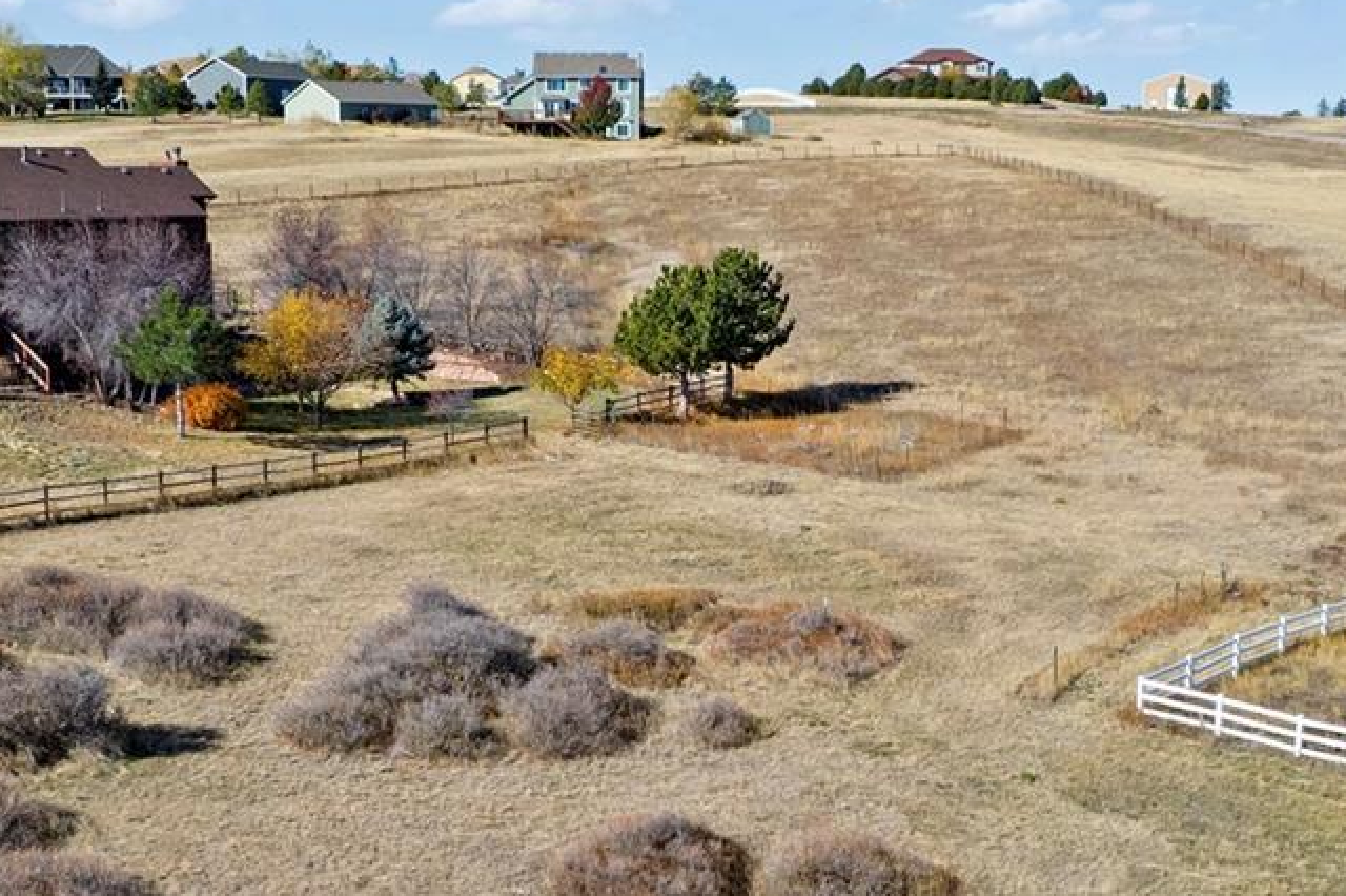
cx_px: 665
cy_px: 622
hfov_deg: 36.3
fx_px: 2055
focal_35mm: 55
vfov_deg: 24.4
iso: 100
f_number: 2.8
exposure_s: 1/1250
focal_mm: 8.38
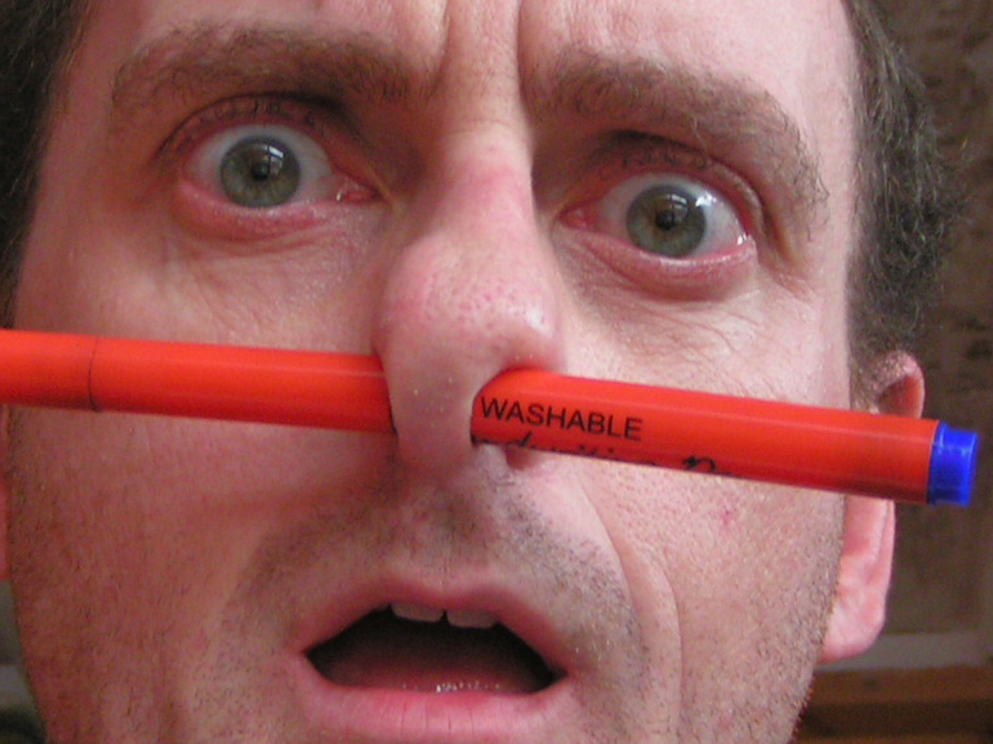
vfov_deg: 18.7
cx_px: 324
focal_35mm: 79
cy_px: 374
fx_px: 2266
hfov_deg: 24.6
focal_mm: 5.8
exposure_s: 1/40
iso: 125
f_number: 2.8
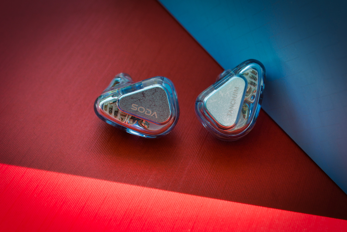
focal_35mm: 82
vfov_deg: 16.6
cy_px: 116
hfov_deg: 24.6
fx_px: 795
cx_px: 174
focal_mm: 55
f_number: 10
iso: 250
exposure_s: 1/250
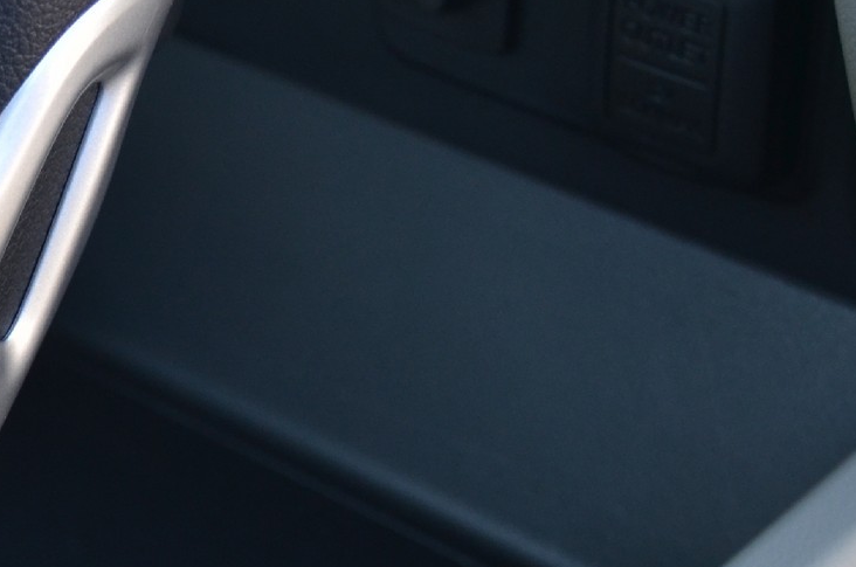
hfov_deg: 12.1
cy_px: 580
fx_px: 3892
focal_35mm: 164
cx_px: -351
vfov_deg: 8.3
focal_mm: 32
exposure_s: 1/100
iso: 400
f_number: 5
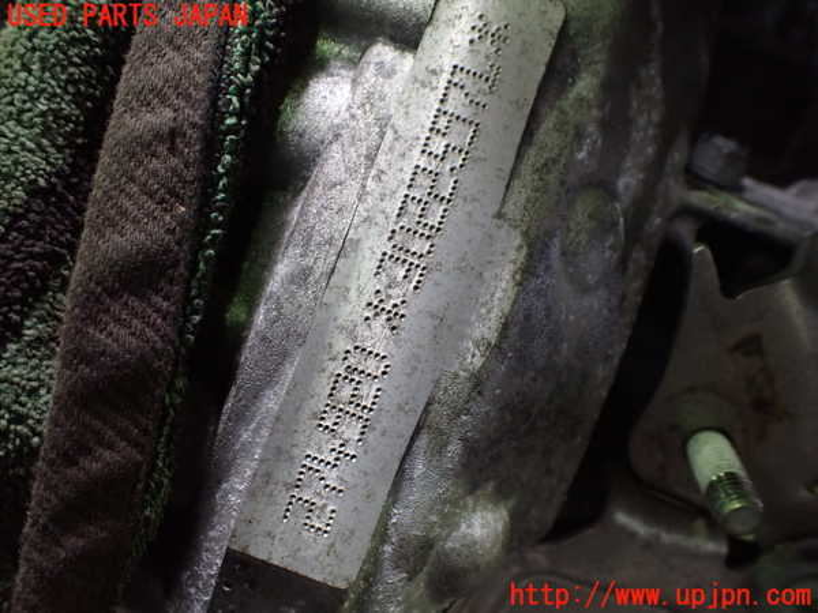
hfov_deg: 60.0
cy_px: 306
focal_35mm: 30
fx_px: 709
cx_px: 409
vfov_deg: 46.8
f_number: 2.3
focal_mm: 5.4
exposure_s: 1/40
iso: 800
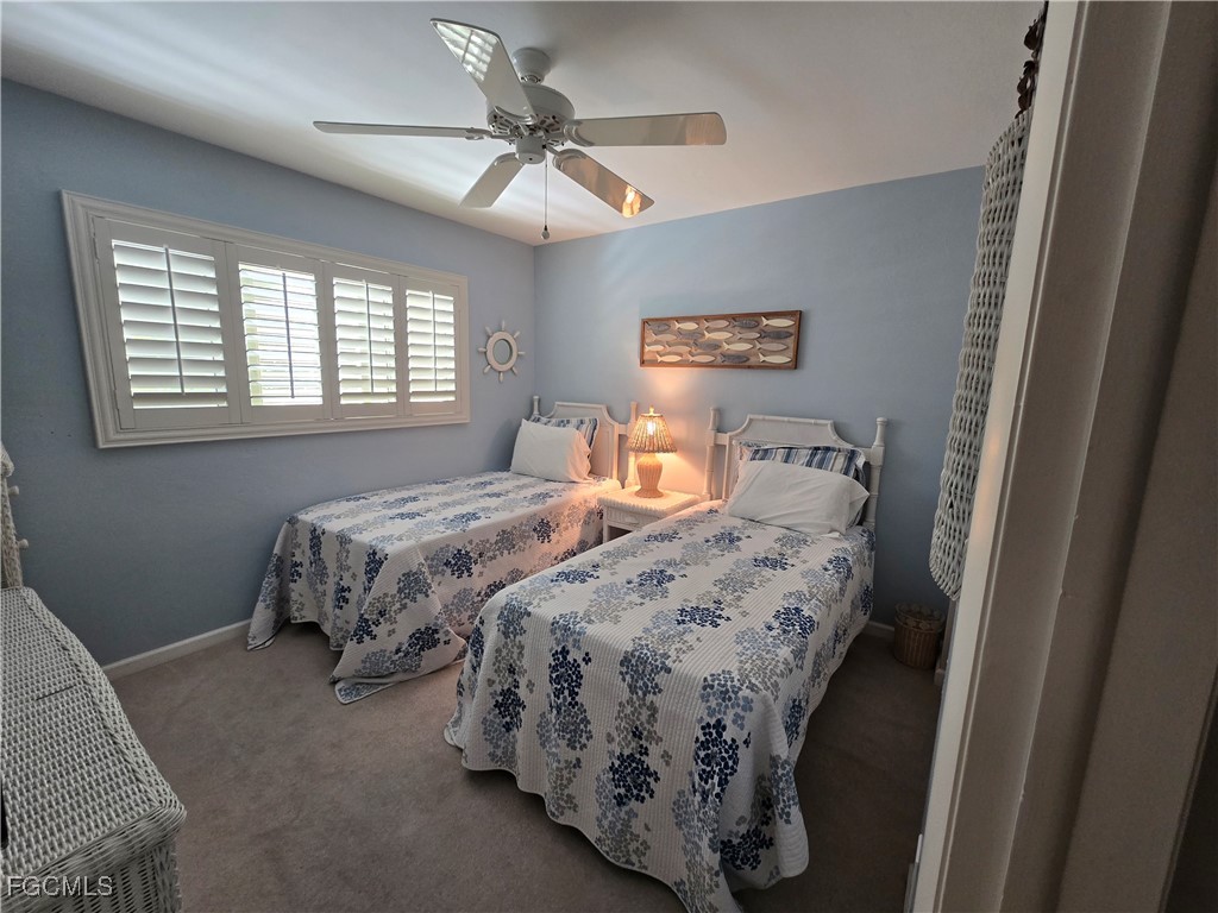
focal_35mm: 13
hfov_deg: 106.2
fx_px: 457
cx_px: 609
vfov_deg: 89.9
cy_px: 456
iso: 160
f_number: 2.2
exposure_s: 1/60
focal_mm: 2.2
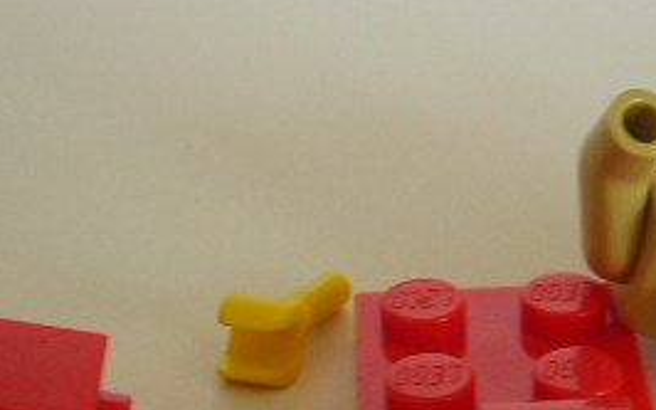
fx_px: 2144
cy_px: 373
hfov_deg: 17.4
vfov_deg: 10.8
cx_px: 274
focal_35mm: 120
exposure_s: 1/21.4
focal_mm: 7.8
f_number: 3.4
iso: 50
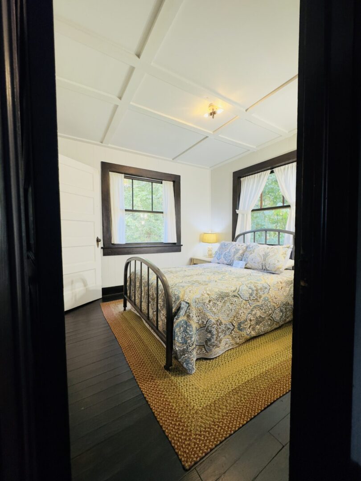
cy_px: 240
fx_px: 195
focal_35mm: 14
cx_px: 180
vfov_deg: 102.1
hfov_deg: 85.7
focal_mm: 2.22
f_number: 2.2
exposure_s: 1/120
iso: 200
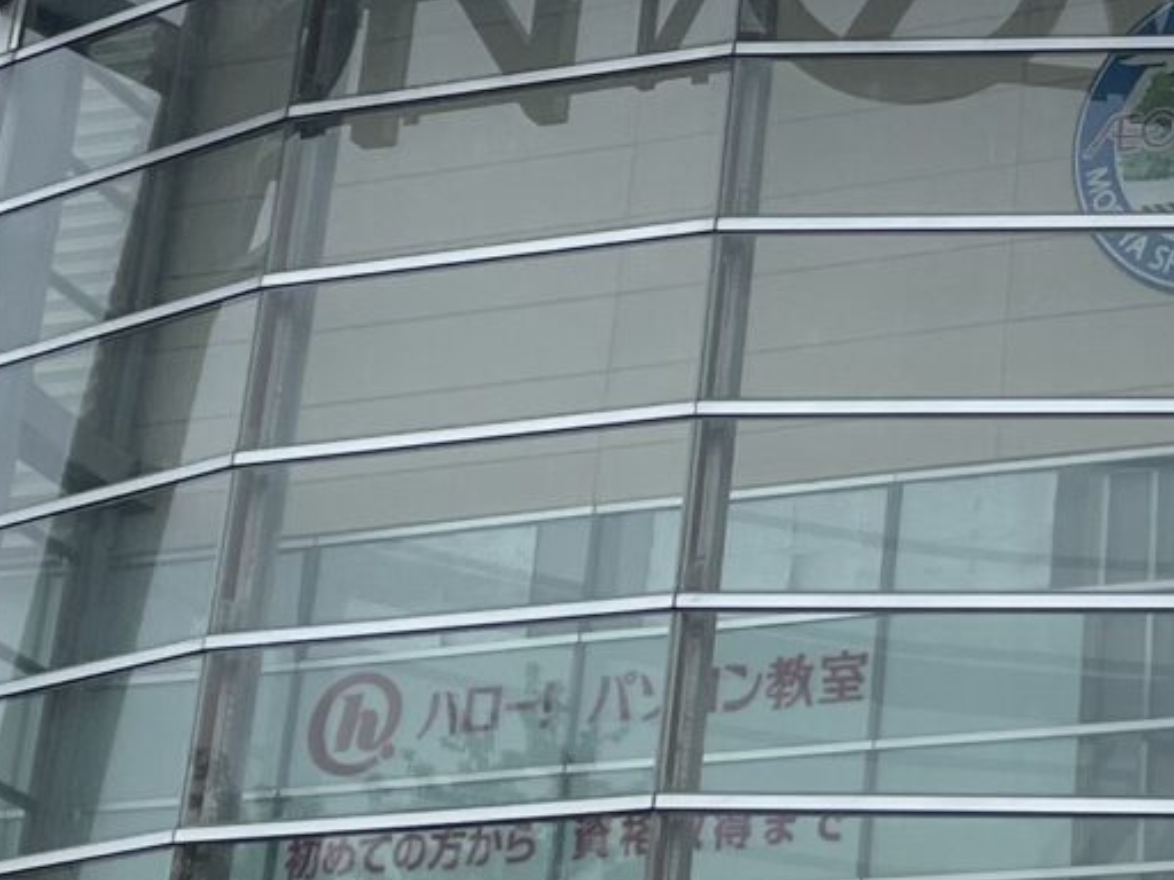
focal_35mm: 130
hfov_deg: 14.9
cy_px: -204
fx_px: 4409
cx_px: 1181
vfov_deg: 11.2
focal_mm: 5.1
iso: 50
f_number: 1.6
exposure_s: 1/1802
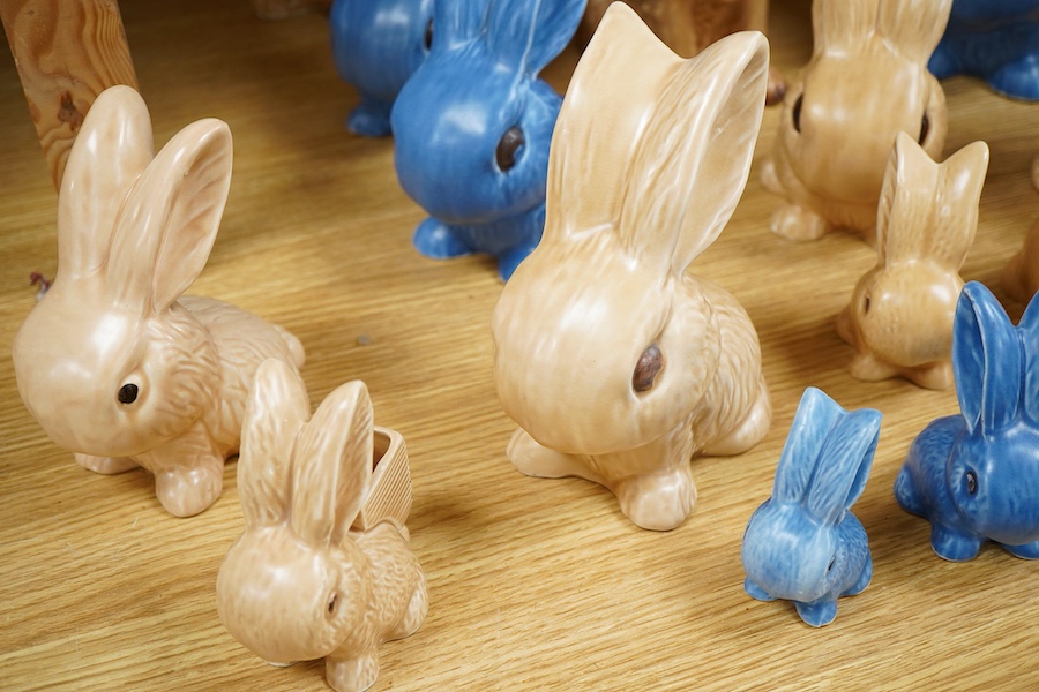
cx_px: 520
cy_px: 346
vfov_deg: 29.9
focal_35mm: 45
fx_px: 1299
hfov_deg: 43.6
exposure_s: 1/125
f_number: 6.3
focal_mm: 30
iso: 1250
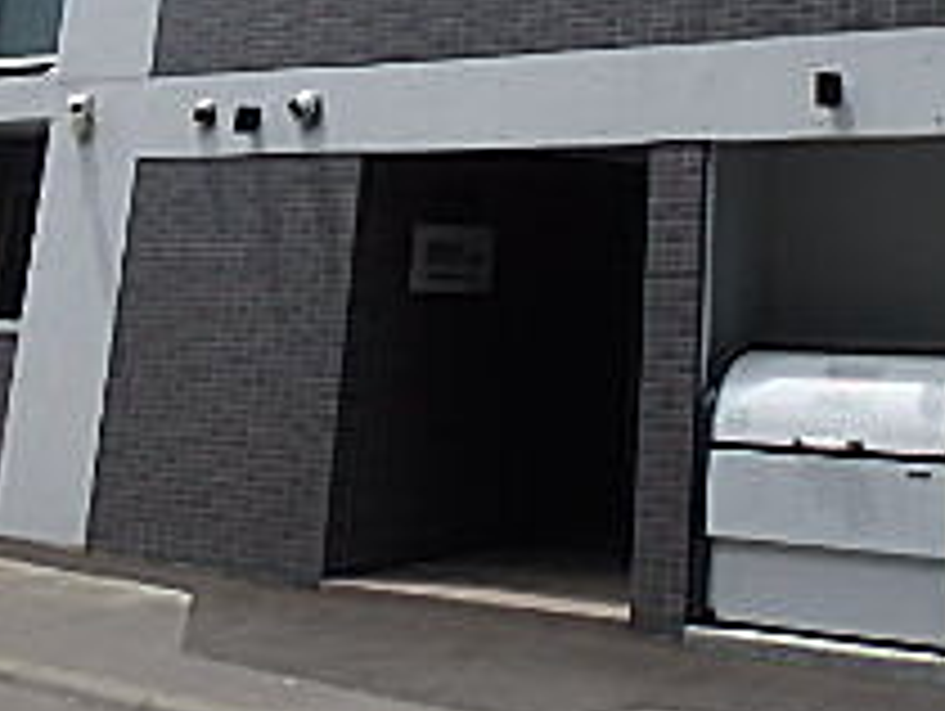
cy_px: -306
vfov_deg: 20.3
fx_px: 1749
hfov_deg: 29.0
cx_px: 860
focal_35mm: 64
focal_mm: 3.7
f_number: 3.5
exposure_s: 1/800
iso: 125
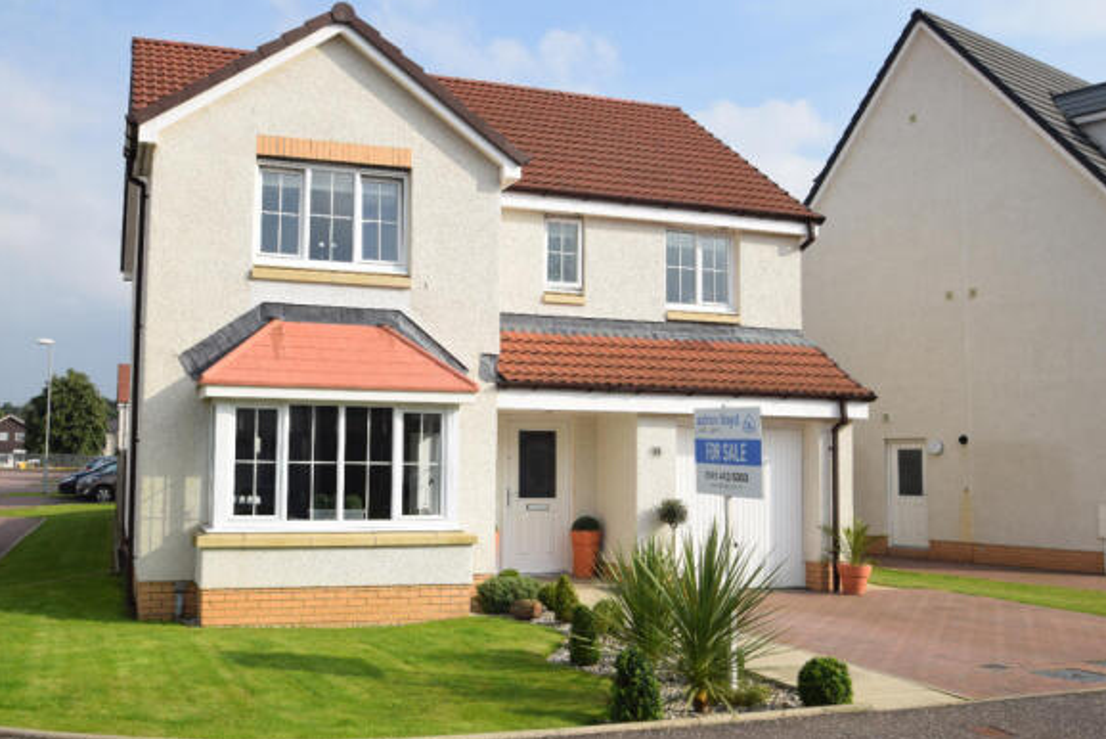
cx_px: 498
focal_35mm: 34
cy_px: 342
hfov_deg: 55.7
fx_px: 1045
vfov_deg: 38.9
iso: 200
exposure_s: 1/400
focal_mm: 20
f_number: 10
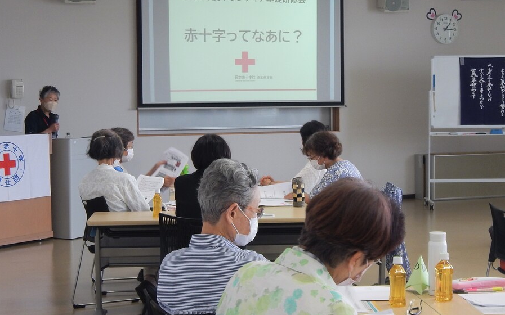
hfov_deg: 34.0
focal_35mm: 60
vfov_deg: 21.6
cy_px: 172
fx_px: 826
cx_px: 283
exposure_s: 1/30
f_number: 4.1
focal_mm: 8.4
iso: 140
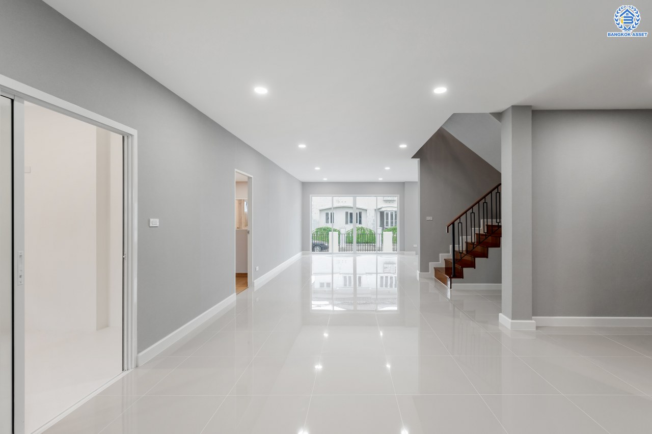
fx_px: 272
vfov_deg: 77.3
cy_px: 217
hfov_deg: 100.4
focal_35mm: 15
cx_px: 326
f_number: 5.6
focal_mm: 15
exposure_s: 1/100
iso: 100
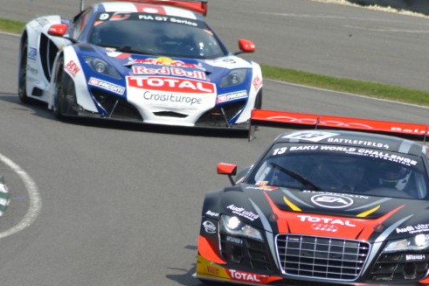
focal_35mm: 642
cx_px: 247
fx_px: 7648
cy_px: 182
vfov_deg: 2.1
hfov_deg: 3.2
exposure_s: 1/500
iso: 400
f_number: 11
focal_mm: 300
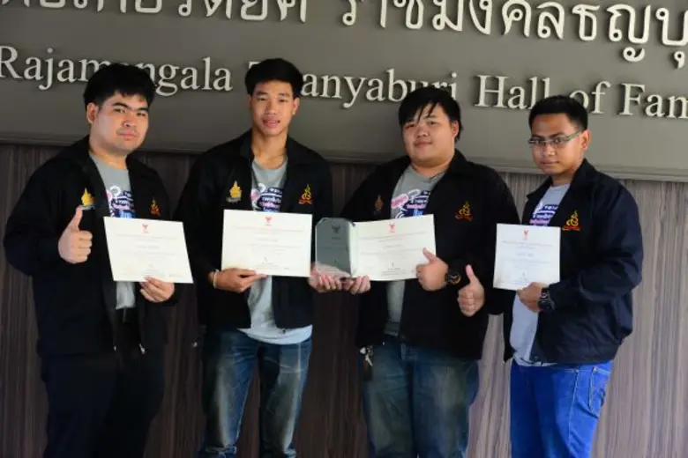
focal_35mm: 68
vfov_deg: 20.0
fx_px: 1299
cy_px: 229
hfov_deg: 29.7
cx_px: 344
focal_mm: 68
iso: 800
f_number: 4.5
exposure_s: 1/40
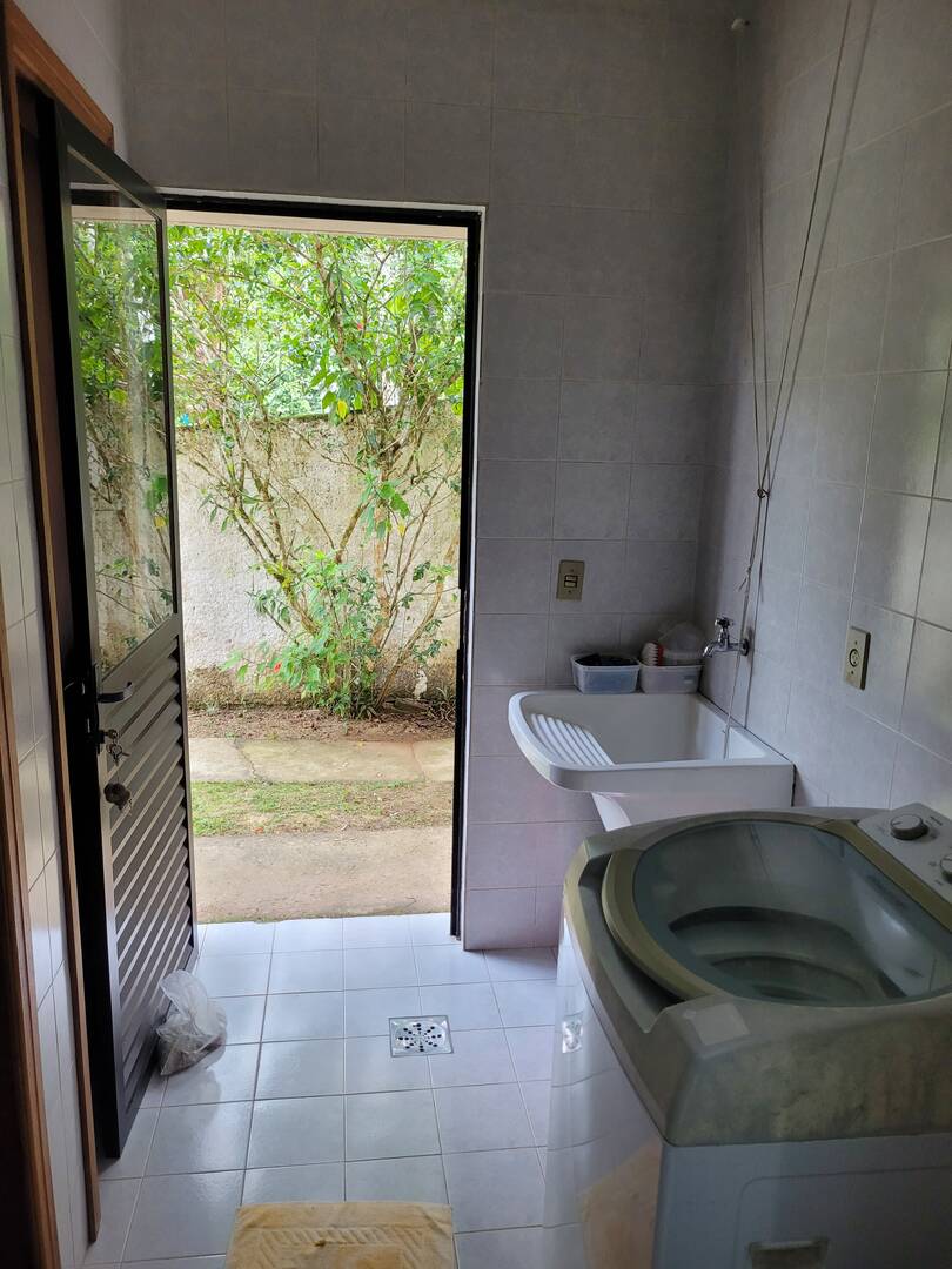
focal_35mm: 26
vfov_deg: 67.3
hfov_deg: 53.1
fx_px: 953
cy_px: 634
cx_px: 476
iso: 250
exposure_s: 1/120
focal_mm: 5.4
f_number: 1.8
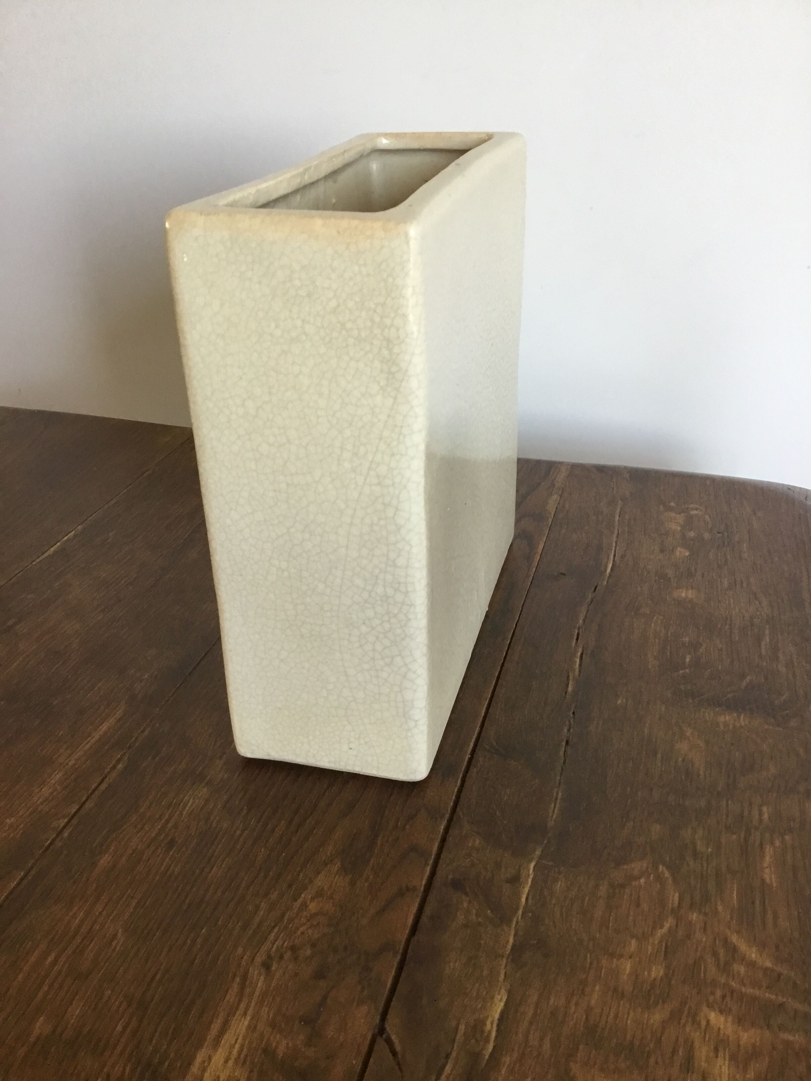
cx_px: 406
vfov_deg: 58.4
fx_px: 968
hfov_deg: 45.4
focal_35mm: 31
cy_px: 540
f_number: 2.4
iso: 64
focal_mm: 3.3
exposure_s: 1/33
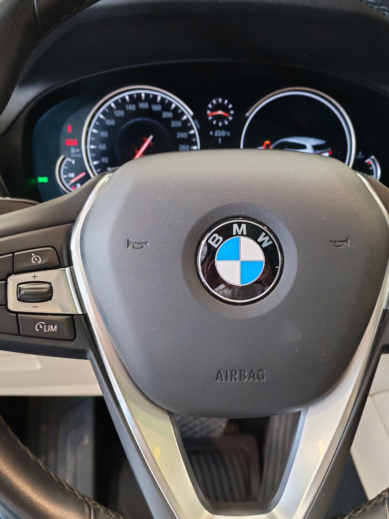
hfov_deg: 34.2
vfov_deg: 44.8
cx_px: 236
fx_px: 629
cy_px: 263
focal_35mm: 42
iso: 740
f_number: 1.9
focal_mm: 6.12
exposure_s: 1/100
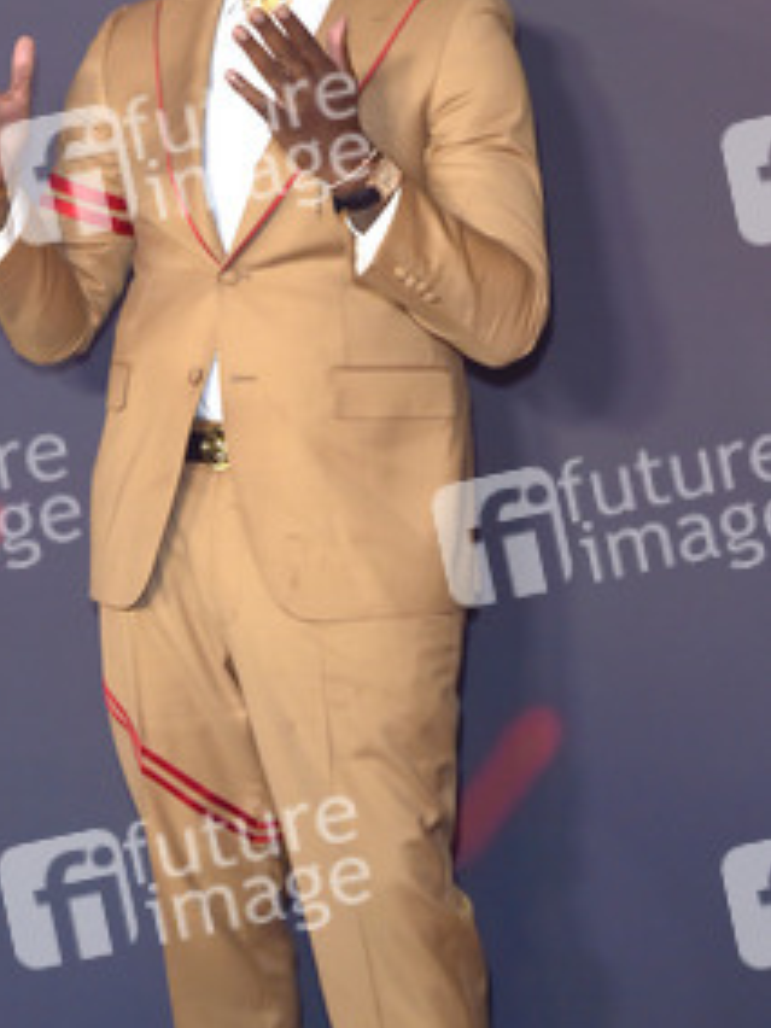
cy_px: 340
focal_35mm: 115
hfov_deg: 12.9
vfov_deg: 17.1
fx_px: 3415
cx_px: 291
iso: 640
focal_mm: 85
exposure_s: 1/250
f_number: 6.3
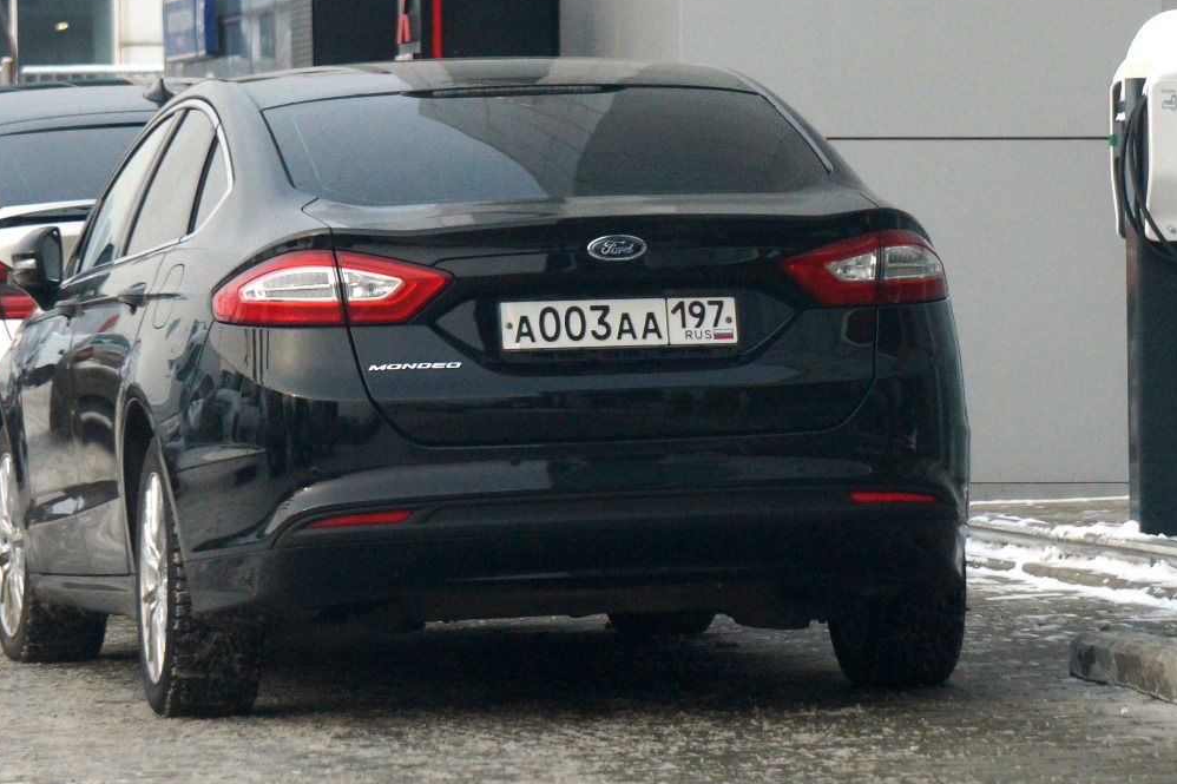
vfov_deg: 8.5
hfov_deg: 12.8
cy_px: 322
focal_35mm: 161
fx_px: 5250
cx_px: 473
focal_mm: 89
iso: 1600
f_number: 5
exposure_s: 1/2000
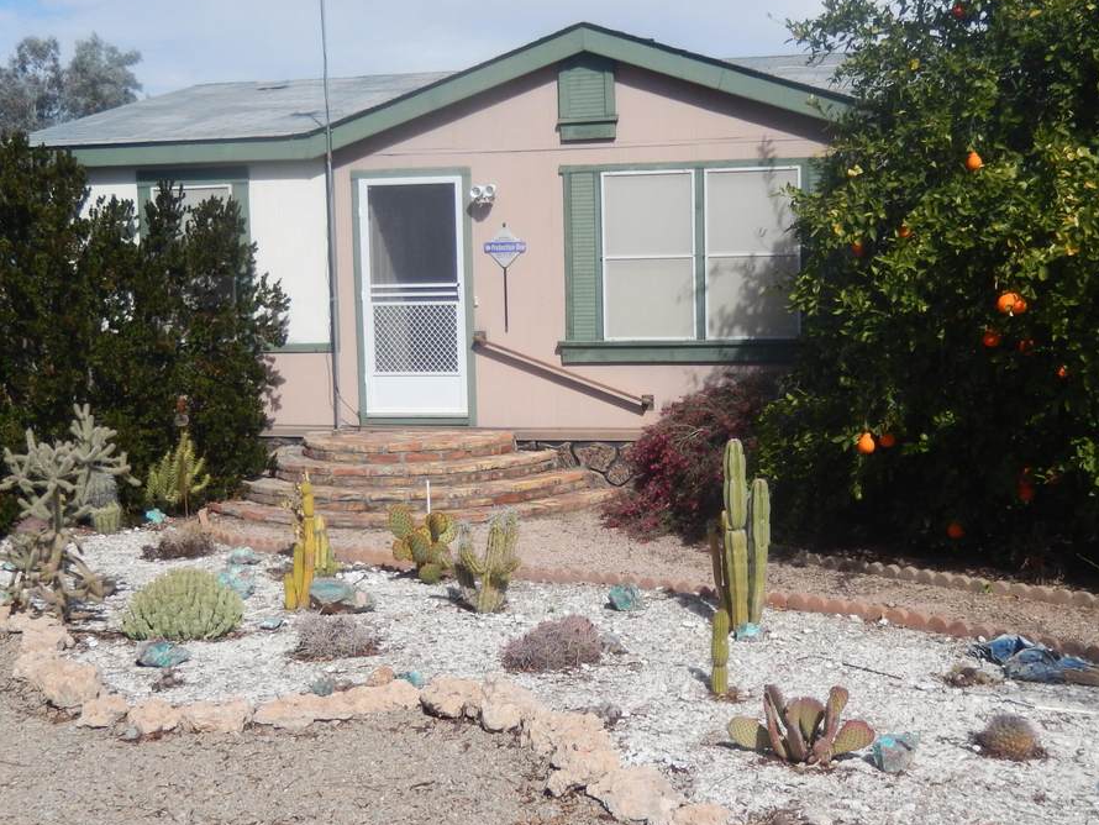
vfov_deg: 31.5
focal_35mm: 46
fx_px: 1461
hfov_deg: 41.2
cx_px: 570
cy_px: 415
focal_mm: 5.7
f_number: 7.6
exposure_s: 1/400
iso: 125
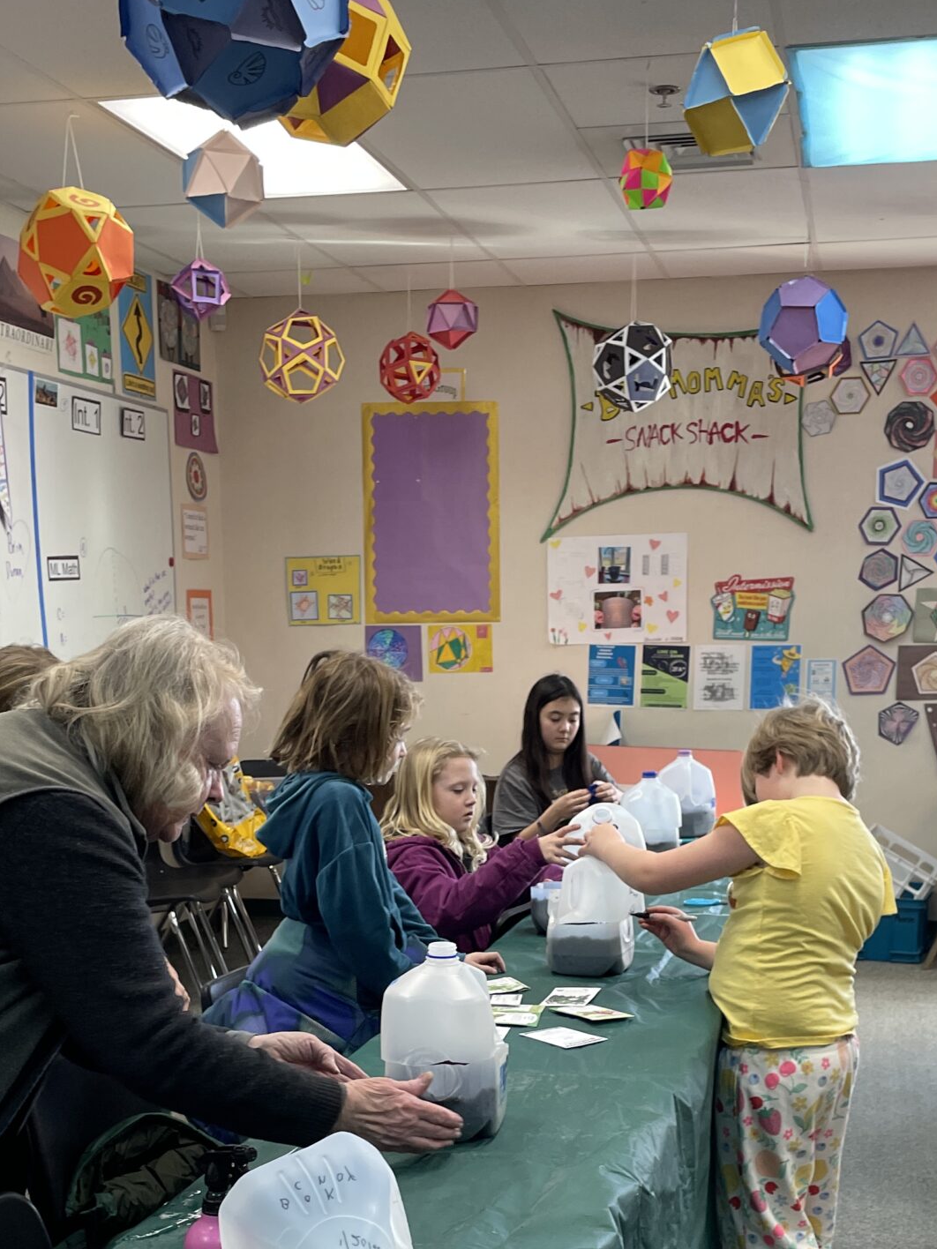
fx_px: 1696
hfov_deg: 30.9
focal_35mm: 47
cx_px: 451
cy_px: 939
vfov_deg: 39.3
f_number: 1.6
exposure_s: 1/120
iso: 100
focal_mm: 4.2
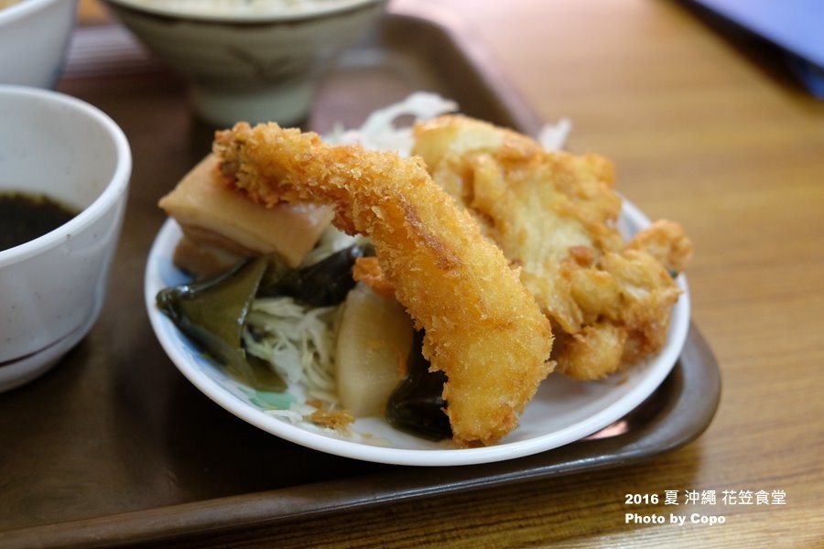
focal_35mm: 43
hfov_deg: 45.4
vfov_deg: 31.2
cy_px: 274
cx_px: 412
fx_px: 984
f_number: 3.6
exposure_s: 1/60
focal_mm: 28.9
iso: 1250
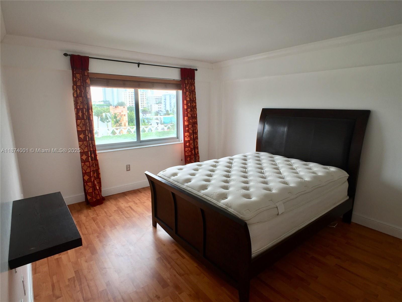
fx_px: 337
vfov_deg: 48.2
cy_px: 151
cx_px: 201
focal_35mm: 29
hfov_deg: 61.7
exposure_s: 1/30
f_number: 2.2
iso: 32
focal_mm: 4.15
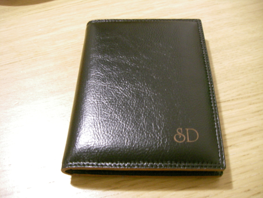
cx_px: 132
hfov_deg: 49.0
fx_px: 289
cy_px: 99
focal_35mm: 38
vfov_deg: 37.7
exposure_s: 1/8
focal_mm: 6.2
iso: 400
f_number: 2.7
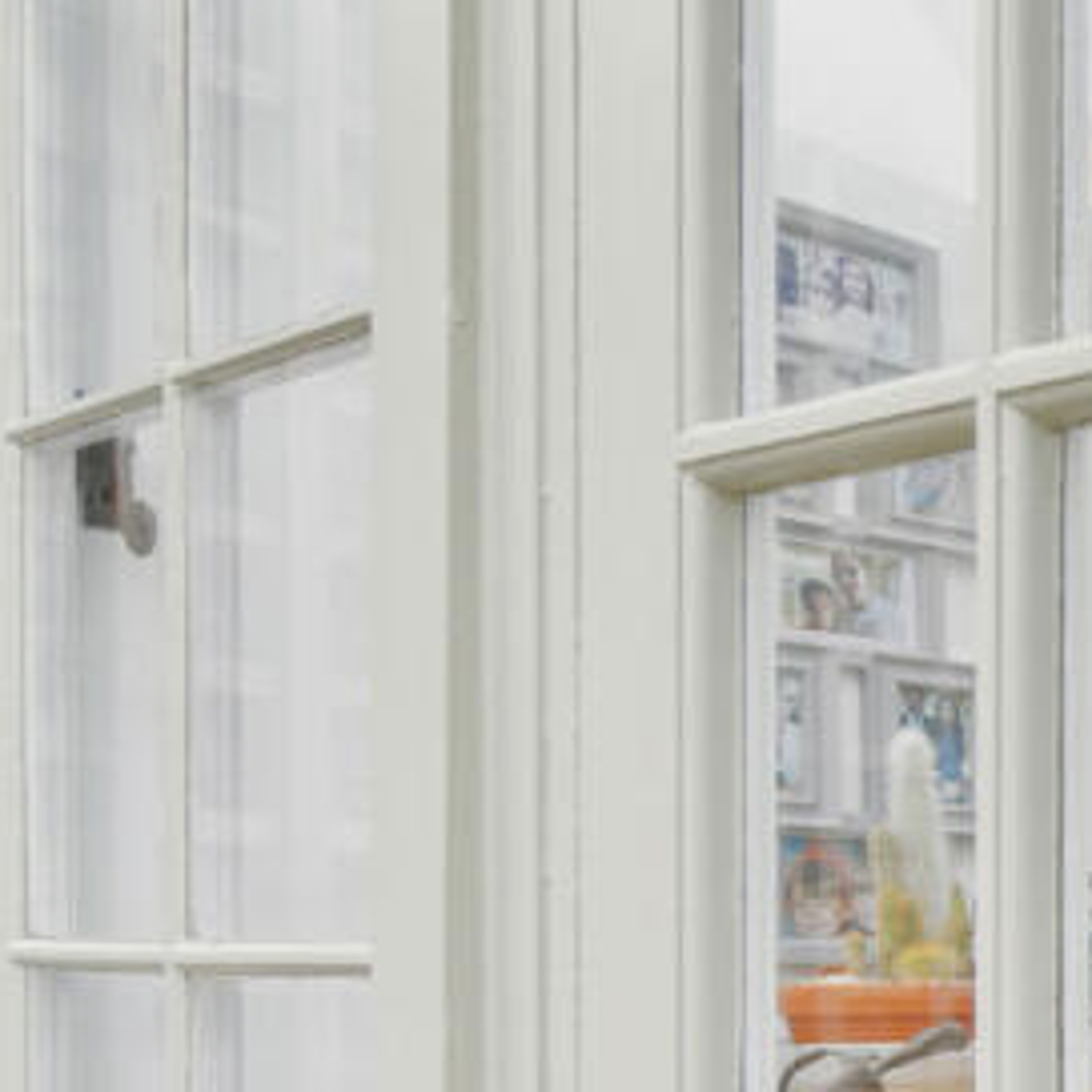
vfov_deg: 33.5
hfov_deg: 21.7
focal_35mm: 48
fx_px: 1713
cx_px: 1983
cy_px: 984
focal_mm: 10
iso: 100
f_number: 4
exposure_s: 1/40
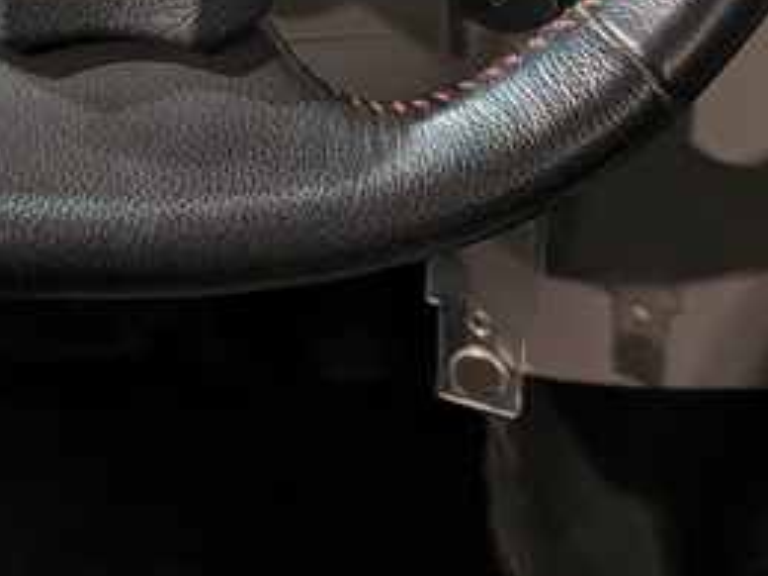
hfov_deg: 20.3
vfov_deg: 13.6
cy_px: -517
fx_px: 2107
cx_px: 107
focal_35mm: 95
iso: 26
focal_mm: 4.53
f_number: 1.7
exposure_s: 1/197
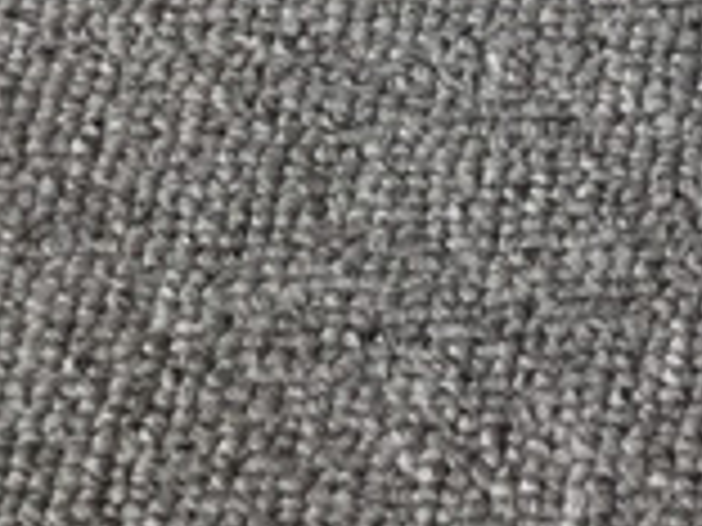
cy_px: -708
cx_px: 1976
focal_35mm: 179
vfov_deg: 7.7
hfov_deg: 9.2
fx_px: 3630
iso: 25
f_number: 2.4
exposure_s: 1/100
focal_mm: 3.3
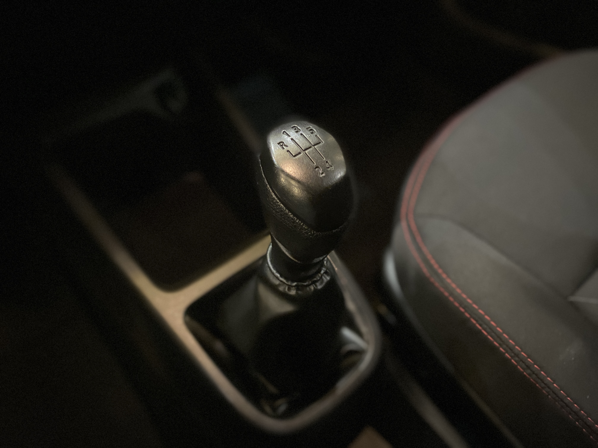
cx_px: 299
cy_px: 224
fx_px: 449
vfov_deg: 53.1
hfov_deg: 67.3
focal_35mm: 26
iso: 2500
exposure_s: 1/15
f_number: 1.8
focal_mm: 4.25
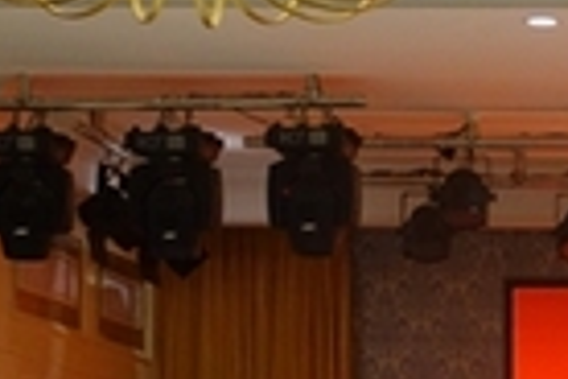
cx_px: 1113
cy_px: 737
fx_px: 3802
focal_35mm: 241
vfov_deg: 5.6
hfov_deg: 8.2
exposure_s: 1/60
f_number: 3.2
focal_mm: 19.68
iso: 400
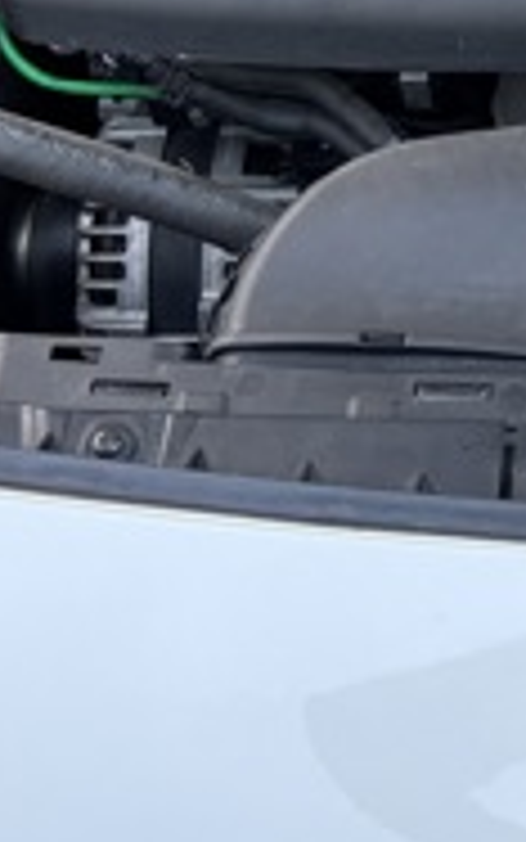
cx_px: 886
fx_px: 2704
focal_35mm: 118
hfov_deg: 10.6
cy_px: -414
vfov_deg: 16.2
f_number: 1.6
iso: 160
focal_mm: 5.96
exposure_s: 1/60
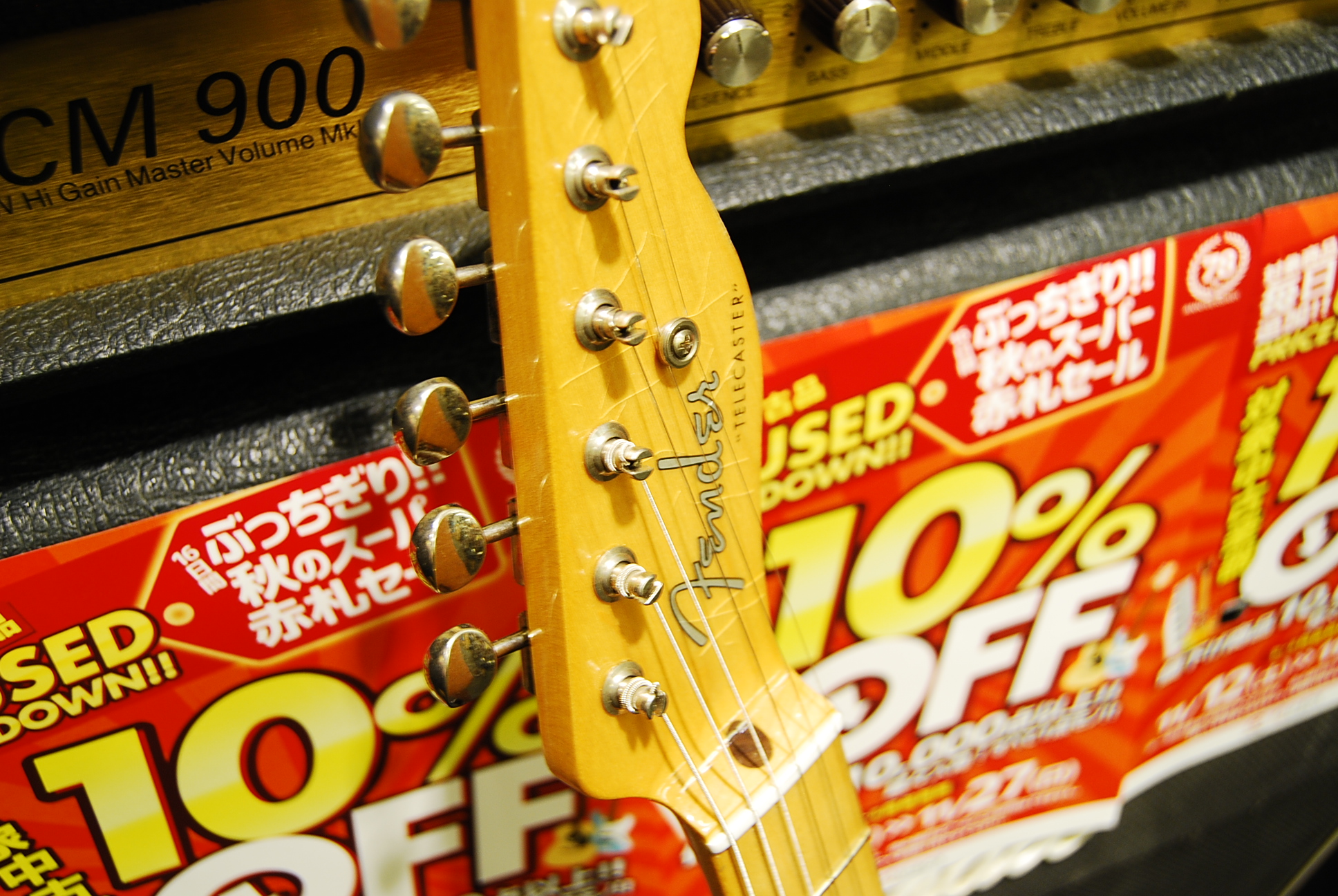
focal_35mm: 34
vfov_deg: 38.5
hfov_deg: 55.0
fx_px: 1284
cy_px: 448
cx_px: 669
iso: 250
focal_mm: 23
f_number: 4.5
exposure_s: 1/15
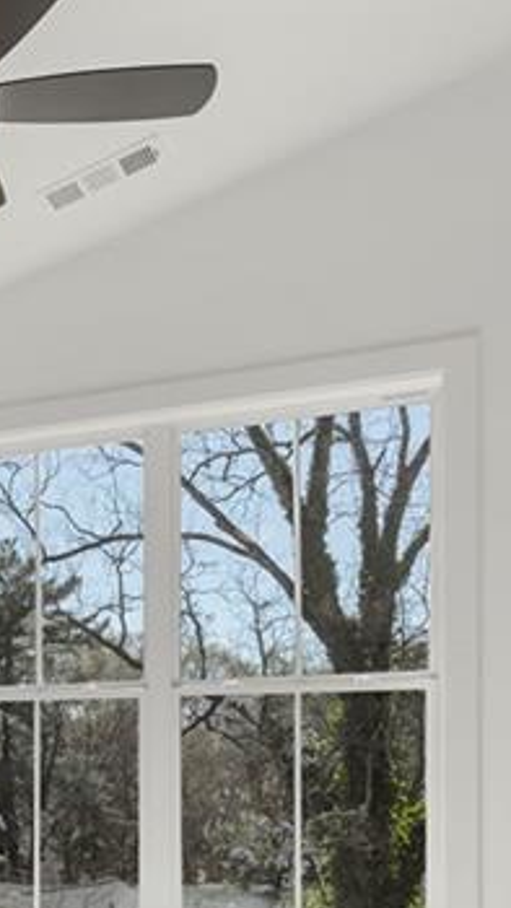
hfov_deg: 20.6
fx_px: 1180
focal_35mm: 49
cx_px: -275
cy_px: 793
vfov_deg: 39.5
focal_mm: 16
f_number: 7.1
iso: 640
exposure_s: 1/3200
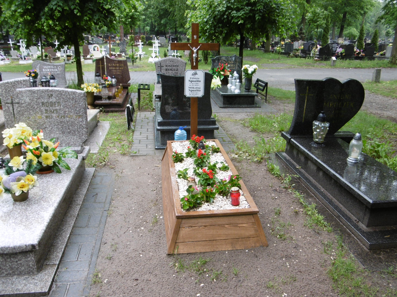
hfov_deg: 56.8
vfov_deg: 44.2
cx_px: 198
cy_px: 148
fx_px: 367
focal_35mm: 32
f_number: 3.5
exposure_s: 1/100
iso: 100
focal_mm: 5.8
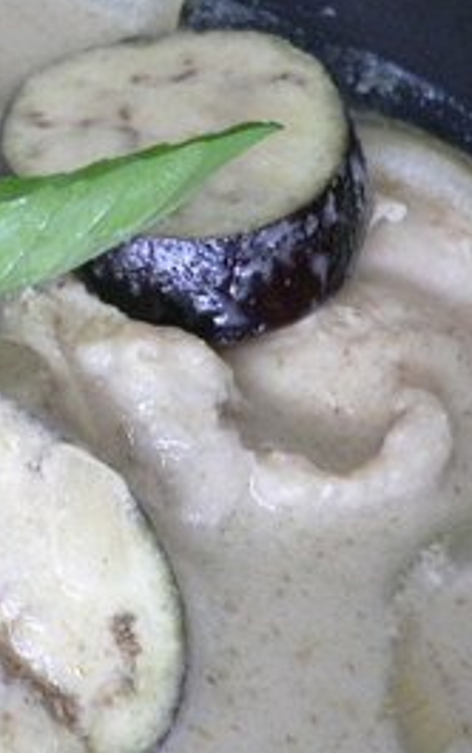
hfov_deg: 17.5
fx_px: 1438
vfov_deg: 29.4
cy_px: 379
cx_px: -134
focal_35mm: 70
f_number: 2.8
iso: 100
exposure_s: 1/15
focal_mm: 5.8
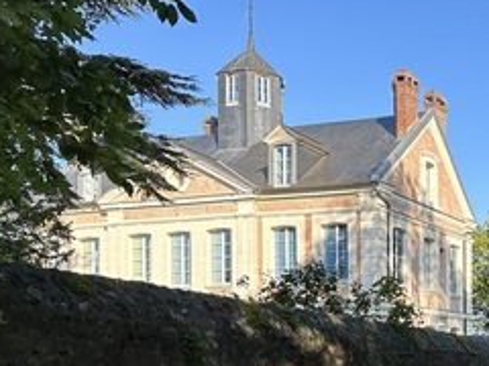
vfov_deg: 23.5
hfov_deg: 29.9
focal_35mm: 60
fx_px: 848
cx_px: 491
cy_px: 356
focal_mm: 6.86
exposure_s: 1/1393
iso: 80
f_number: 1.78
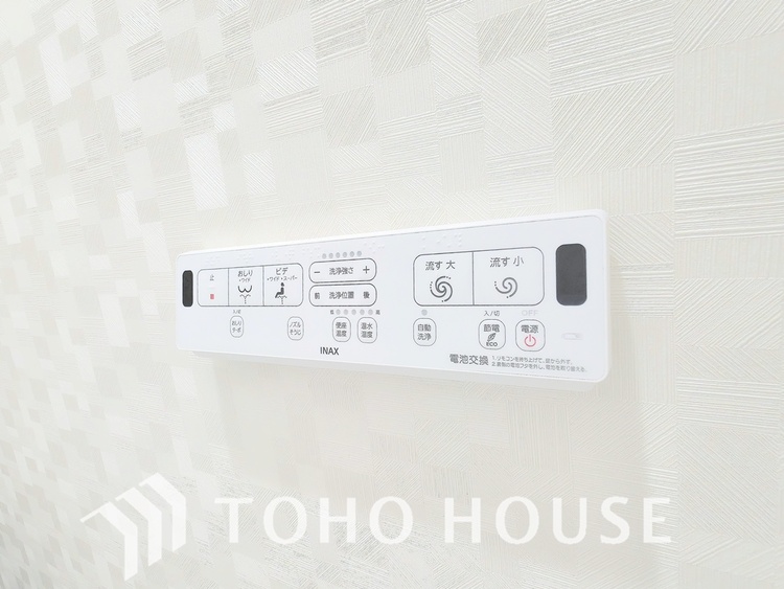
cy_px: 294
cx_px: 392
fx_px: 295
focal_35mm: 13
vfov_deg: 89.9
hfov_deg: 106.2
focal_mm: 2.2
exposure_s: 1/60.2
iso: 125
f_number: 1.9
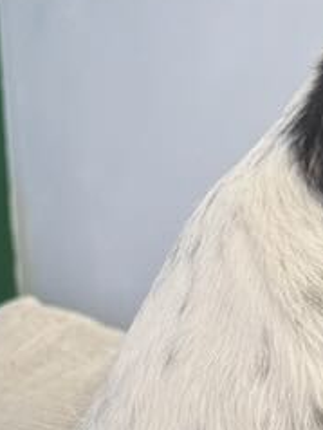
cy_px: 726
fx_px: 1602
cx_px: 206
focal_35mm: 129
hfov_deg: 11.5
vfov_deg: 13.9
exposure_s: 1/50
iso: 320
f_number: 1.78
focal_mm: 6.76
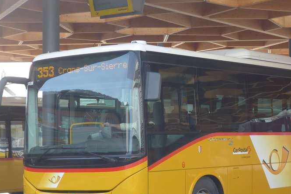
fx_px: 833
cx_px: 186
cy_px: 117
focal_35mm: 103
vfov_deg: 13.3
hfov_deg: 19.8
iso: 80
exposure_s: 1/200
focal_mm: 11.3
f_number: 3.4
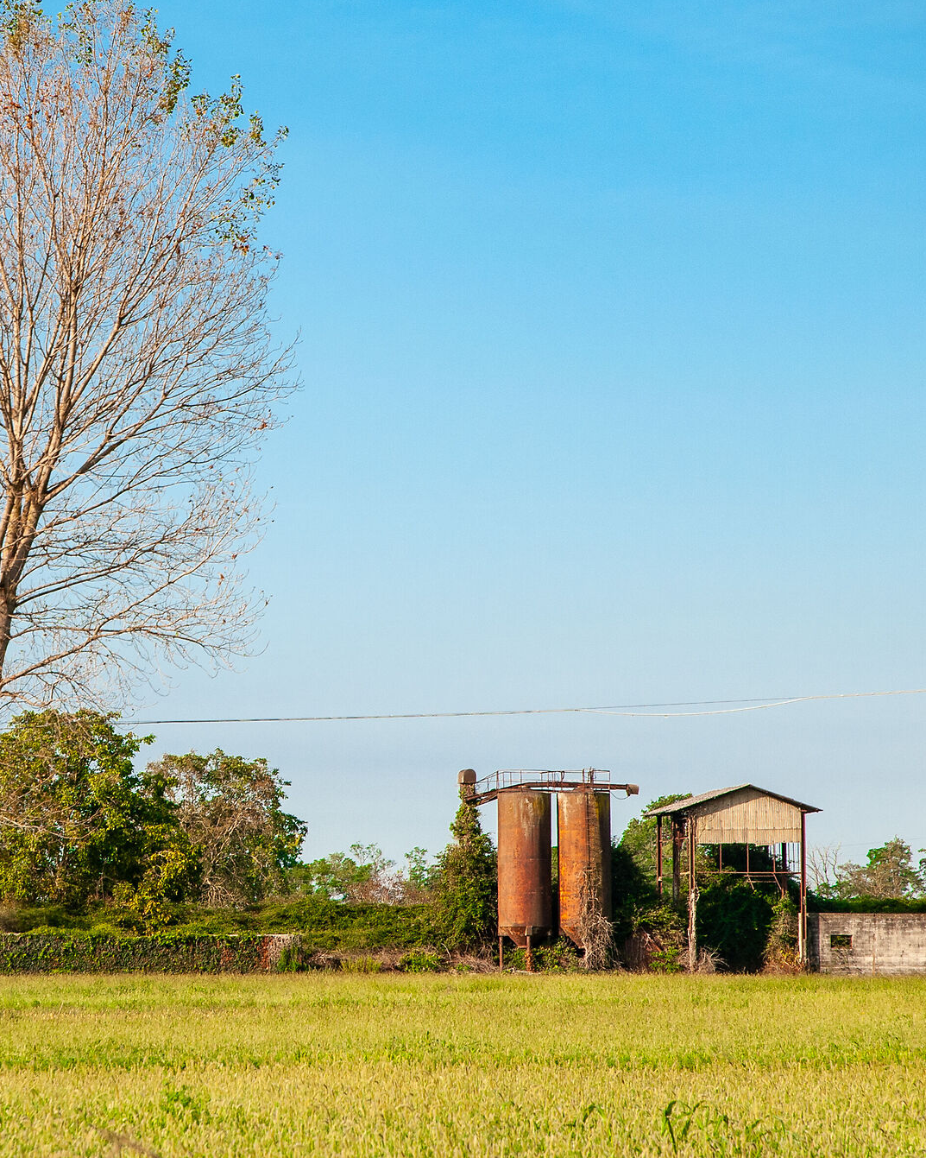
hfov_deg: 9.9
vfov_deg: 12.4
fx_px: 5344
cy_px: 562
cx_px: 133
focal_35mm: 156
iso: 200
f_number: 8
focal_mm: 62
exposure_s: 1/500
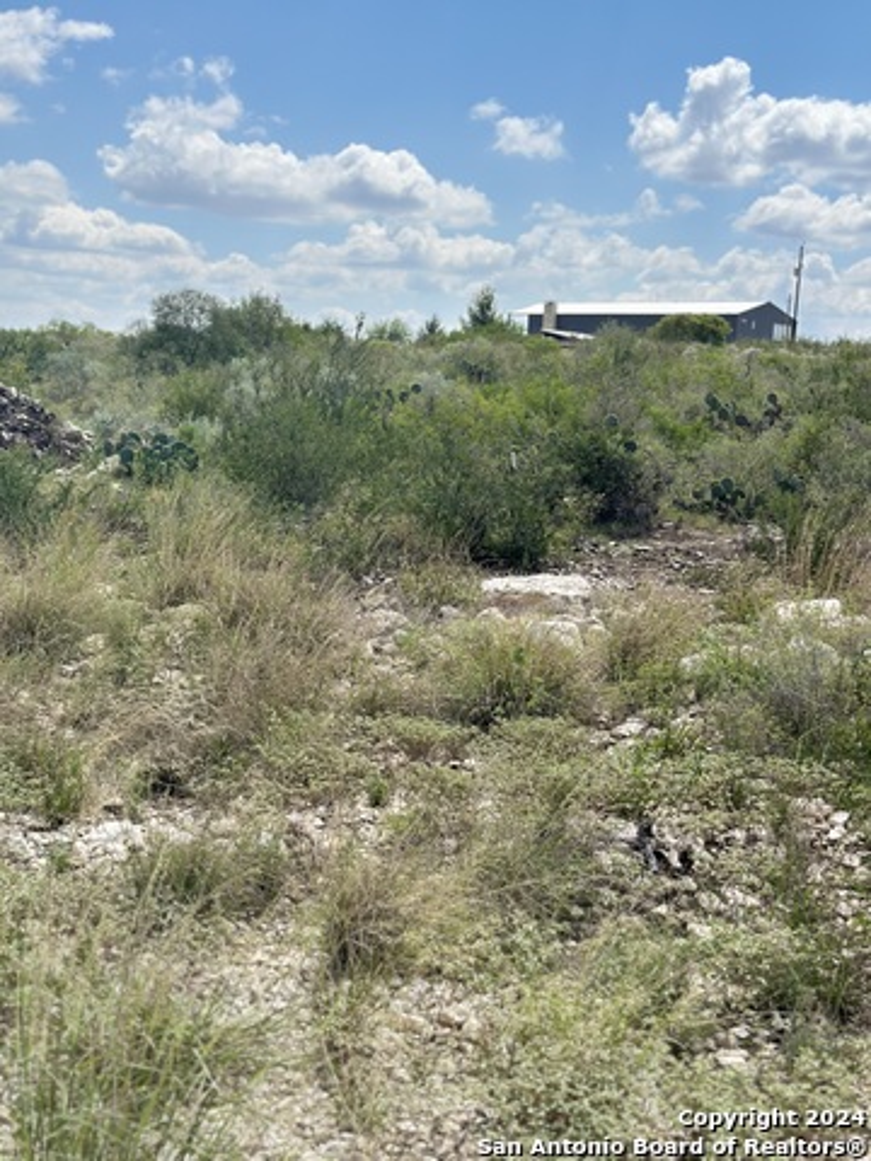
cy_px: 580
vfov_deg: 39.7
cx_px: 436
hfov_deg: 30.3
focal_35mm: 48
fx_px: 1610
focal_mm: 6.86
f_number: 1.78
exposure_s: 1/7092
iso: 80
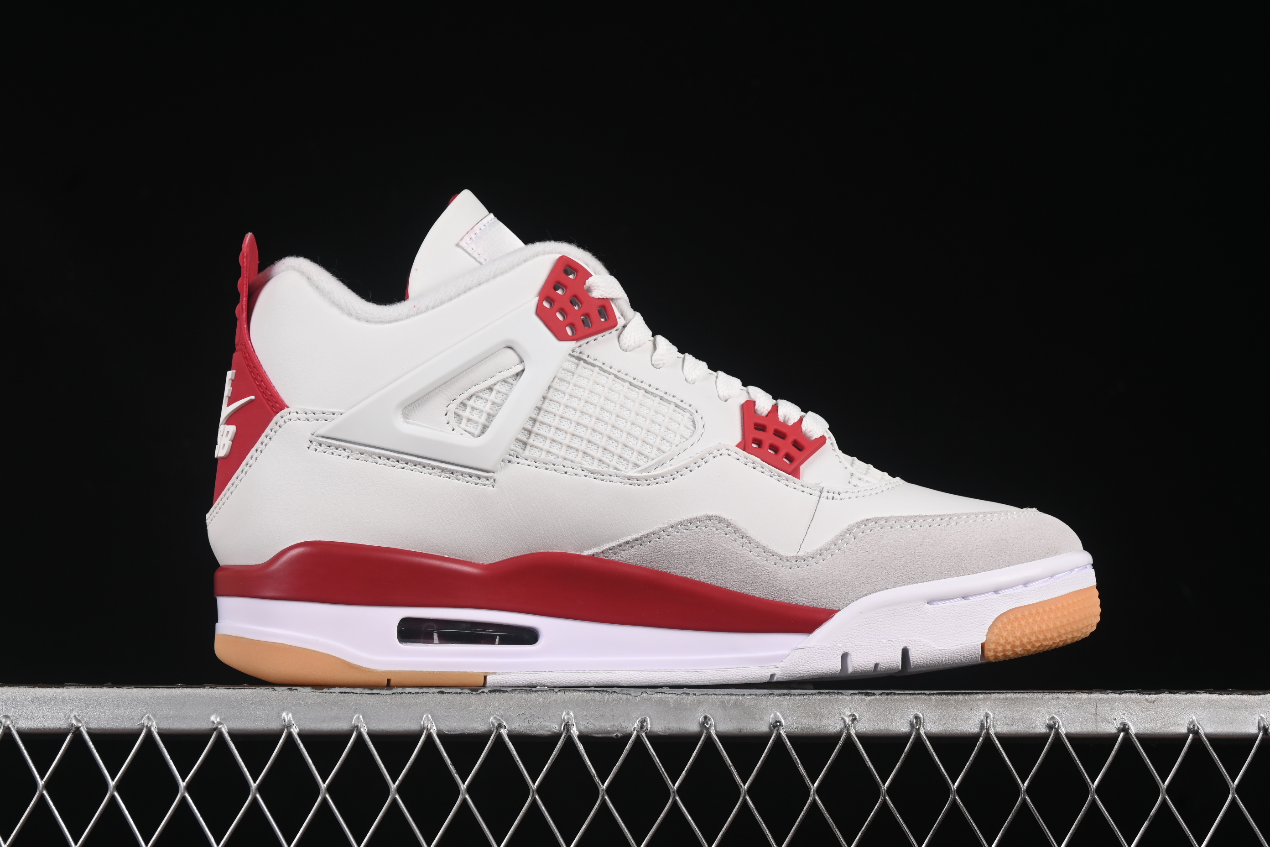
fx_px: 2646
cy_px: 424
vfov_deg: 18.2
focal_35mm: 75
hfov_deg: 27.0
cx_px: 635
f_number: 8
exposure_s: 1/80
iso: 160
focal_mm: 50
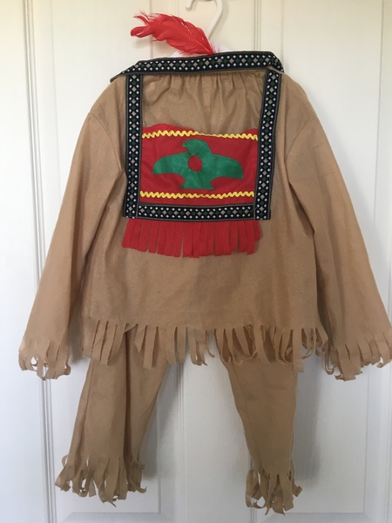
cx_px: 196
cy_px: 262
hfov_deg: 48.2
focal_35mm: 29
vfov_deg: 61.7
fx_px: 438
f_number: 2.2
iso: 40
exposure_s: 1/33
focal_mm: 4.15
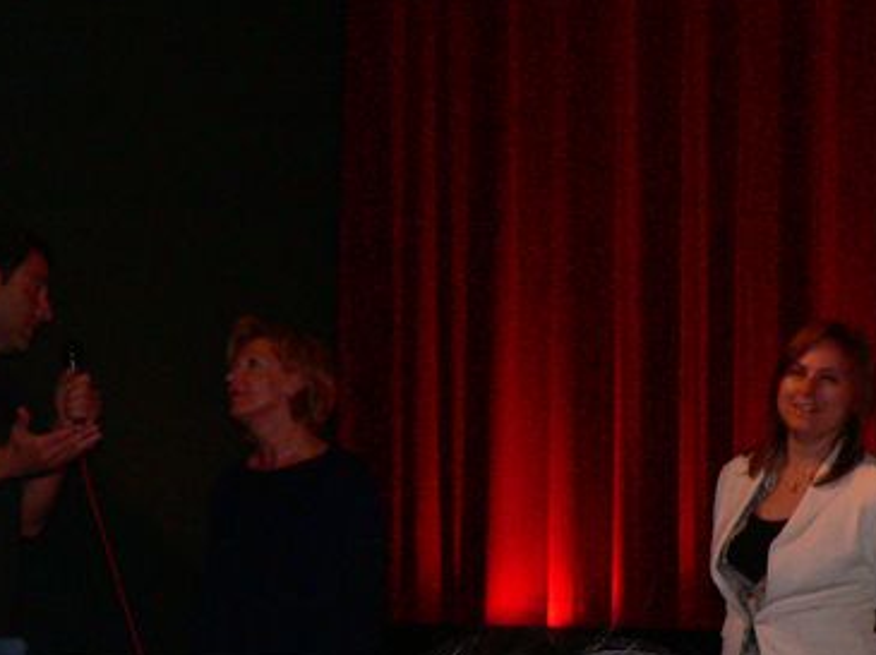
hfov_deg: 24.7
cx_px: 317
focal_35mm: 79
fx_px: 1997
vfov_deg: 18.5
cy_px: 477
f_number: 2.8
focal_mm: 7.4
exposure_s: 1/60
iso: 400
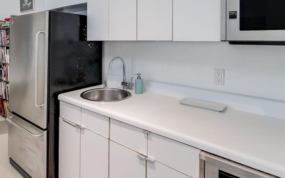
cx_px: 119
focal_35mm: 24
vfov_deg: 48.9
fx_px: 186
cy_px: 43
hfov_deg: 74.3
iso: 100
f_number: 8
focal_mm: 12
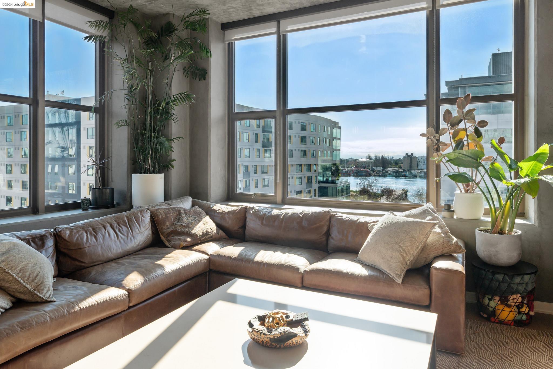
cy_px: 184
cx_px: 276
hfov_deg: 73.7
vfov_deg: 53.1
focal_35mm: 24
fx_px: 369
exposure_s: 1/200
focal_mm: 24
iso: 160
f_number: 9
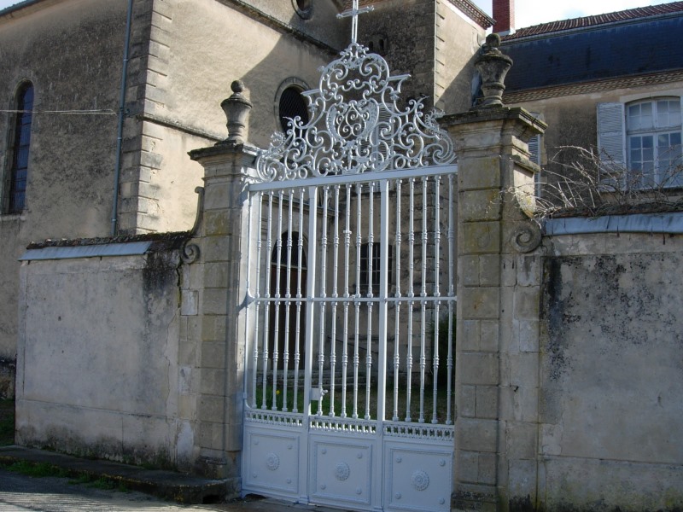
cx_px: 342
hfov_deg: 49.0
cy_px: 256
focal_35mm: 38
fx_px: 750
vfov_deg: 37.7
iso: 64
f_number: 4.8
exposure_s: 1/395
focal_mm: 7.8
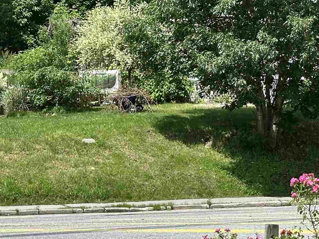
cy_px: 292
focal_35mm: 118
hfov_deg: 16.6
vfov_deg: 12.2
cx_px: 83
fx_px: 1087
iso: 64
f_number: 1.78
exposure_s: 1/3257
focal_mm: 6.86
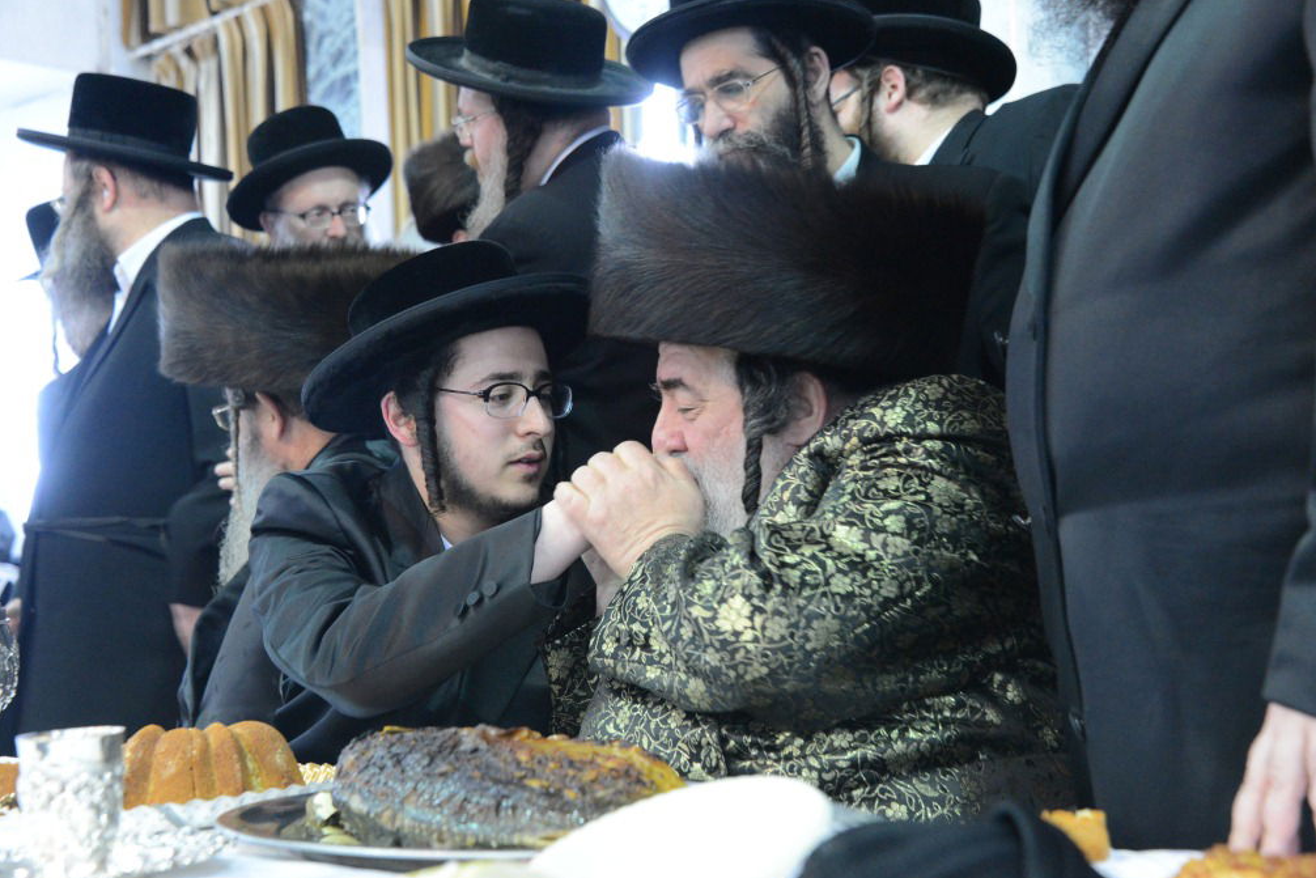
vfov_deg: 23.8
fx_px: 2084
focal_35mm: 57
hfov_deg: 35.0
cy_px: 444
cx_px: 667
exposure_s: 1/60
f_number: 5
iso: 5000
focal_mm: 56
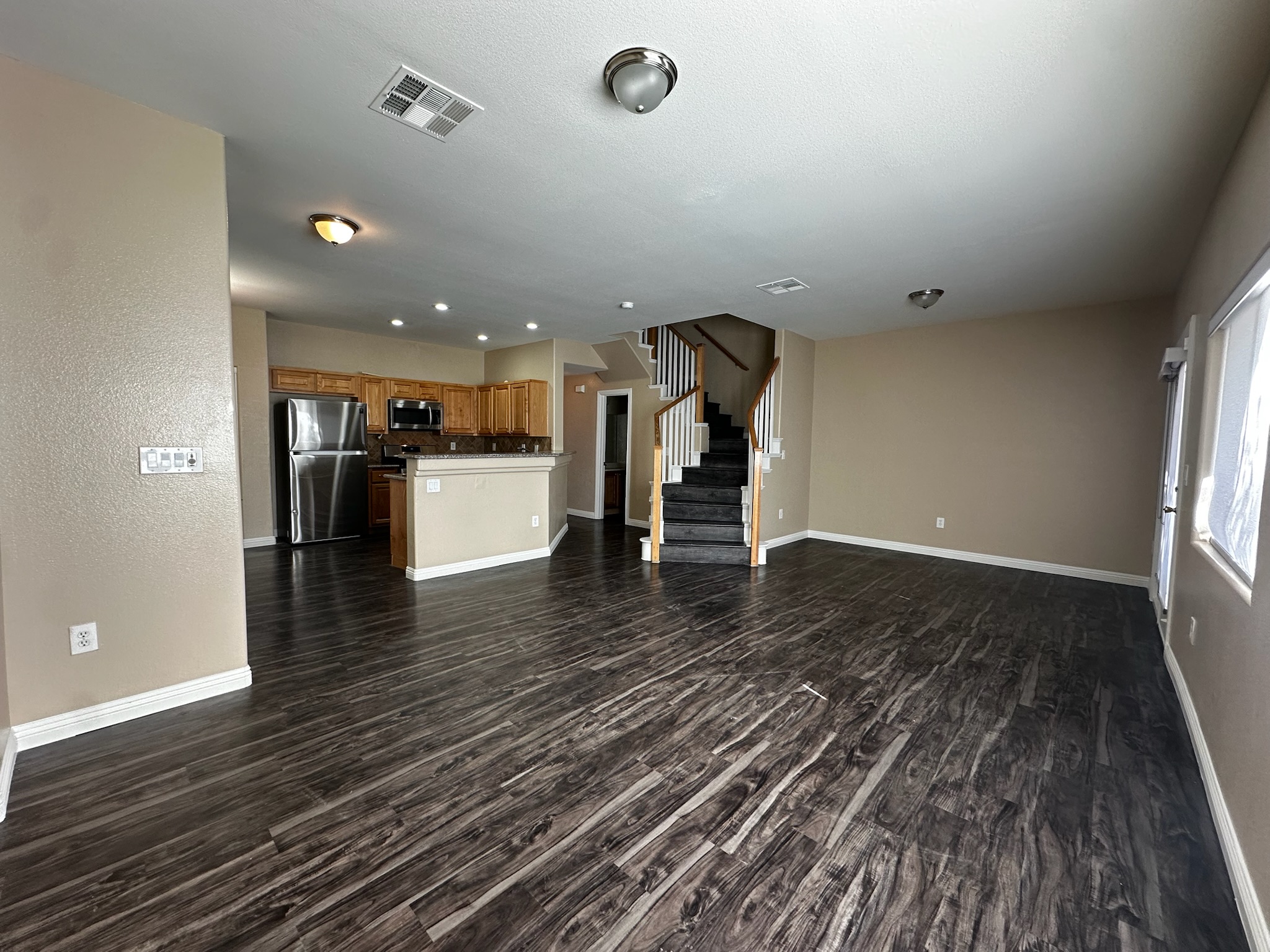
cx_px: 635
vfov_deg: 85.7
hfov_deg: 102.1
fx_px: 514
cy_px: 476
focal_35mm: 14
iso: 160
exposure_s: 1/120
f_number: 2.2
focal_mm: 2.22
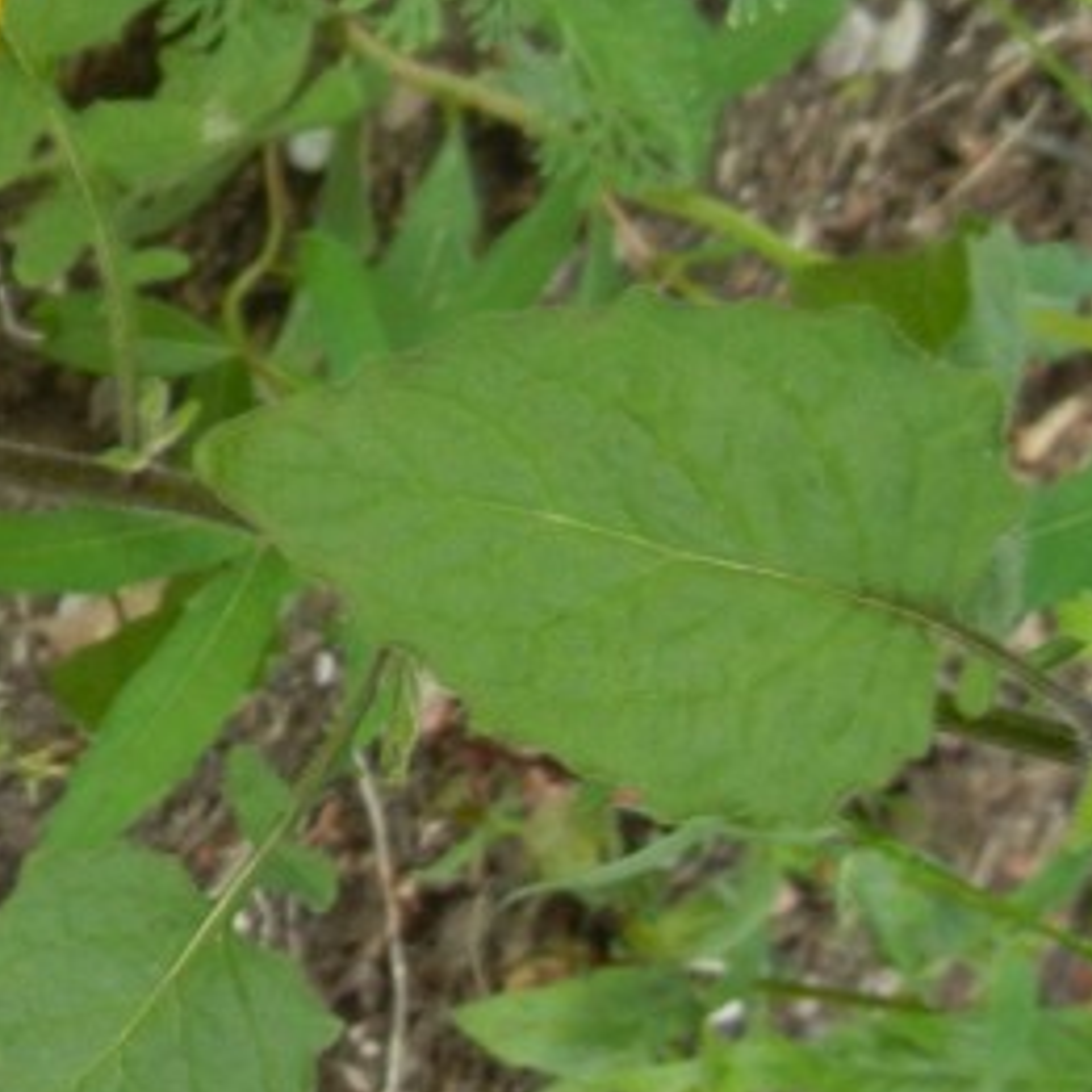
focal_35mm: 104
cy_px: -25
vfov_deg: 16.4
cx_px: -347
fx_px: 3712
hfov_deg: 15.8
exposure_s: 1/250
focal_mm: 5.4
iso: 283
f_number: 3.5
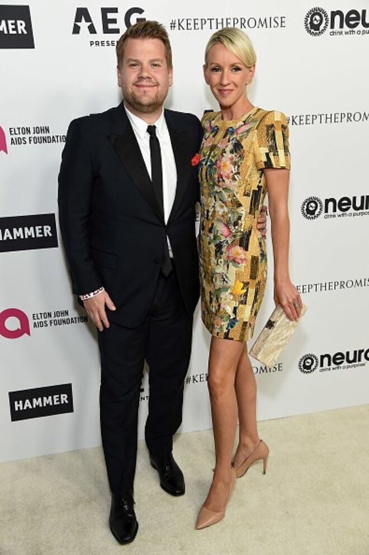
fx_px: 585
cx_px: 184
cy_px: 278
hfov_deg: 35.0
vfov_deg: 50.7
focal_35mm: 38
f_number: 5.6
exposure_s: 1/200
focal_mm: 38
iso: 1000
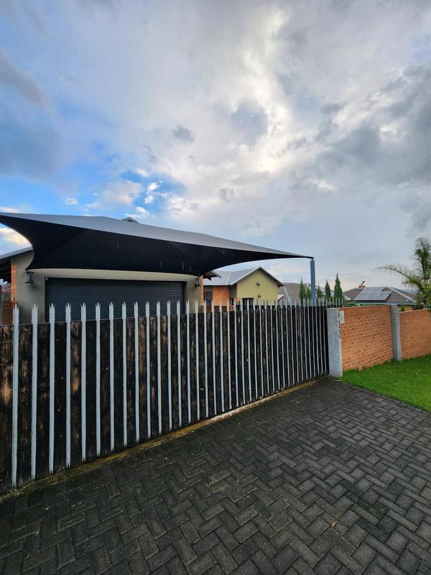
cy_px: 288
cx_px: 216
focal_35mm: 13
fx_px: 216
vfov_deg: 106.2
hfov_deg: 89.9
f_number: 2.2
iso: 50
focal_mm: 2.2
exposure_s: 1/254
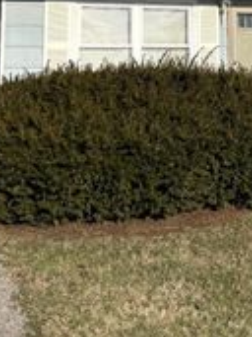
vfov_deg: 24.1
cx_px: 309
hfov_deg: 18.3
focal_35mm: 76
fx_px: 739
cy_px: -29
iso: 50
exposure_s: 1/3279
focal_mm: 5.96
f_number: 1.6
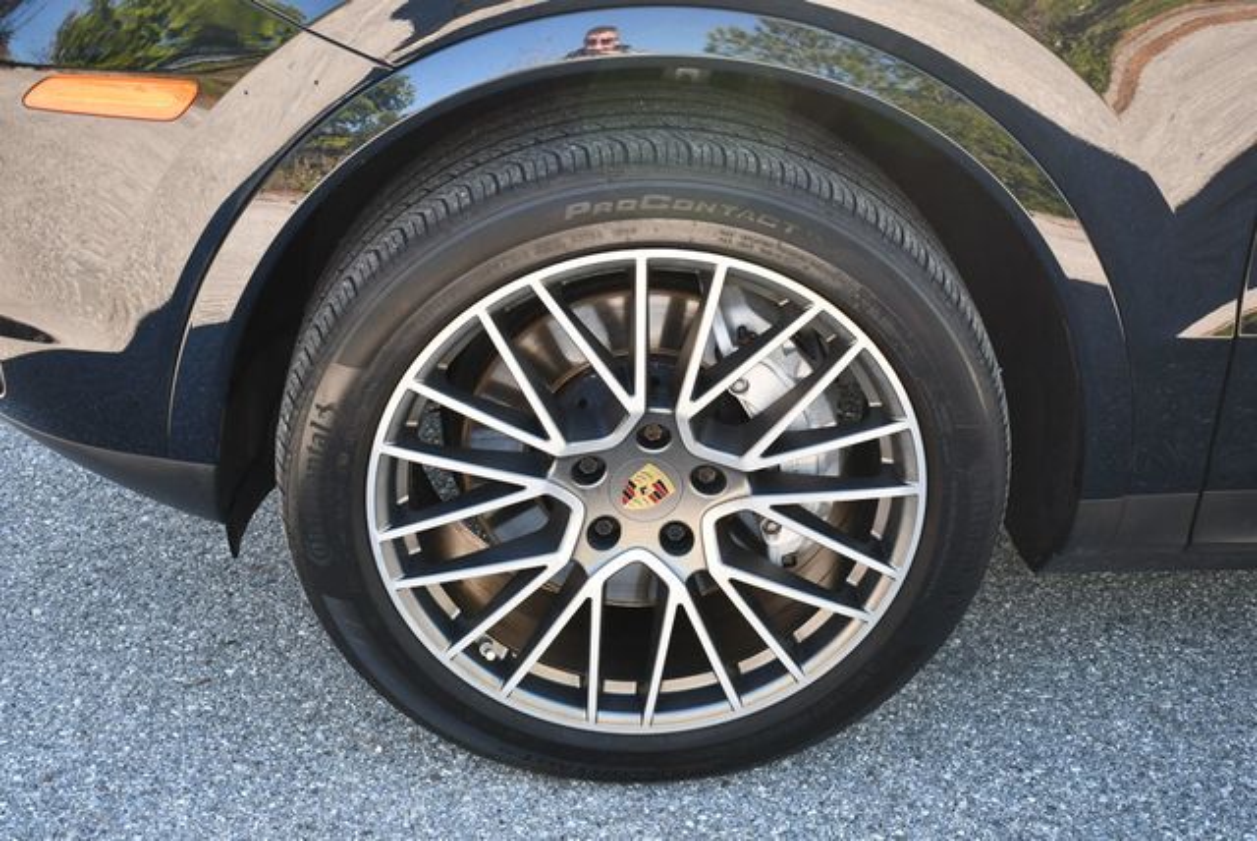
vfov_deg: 26.0
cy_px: 420
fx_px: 1817
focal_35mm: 52
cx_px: 628
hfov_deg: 38.2
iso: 400
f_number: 4.2
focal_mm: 26
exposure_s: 1/250
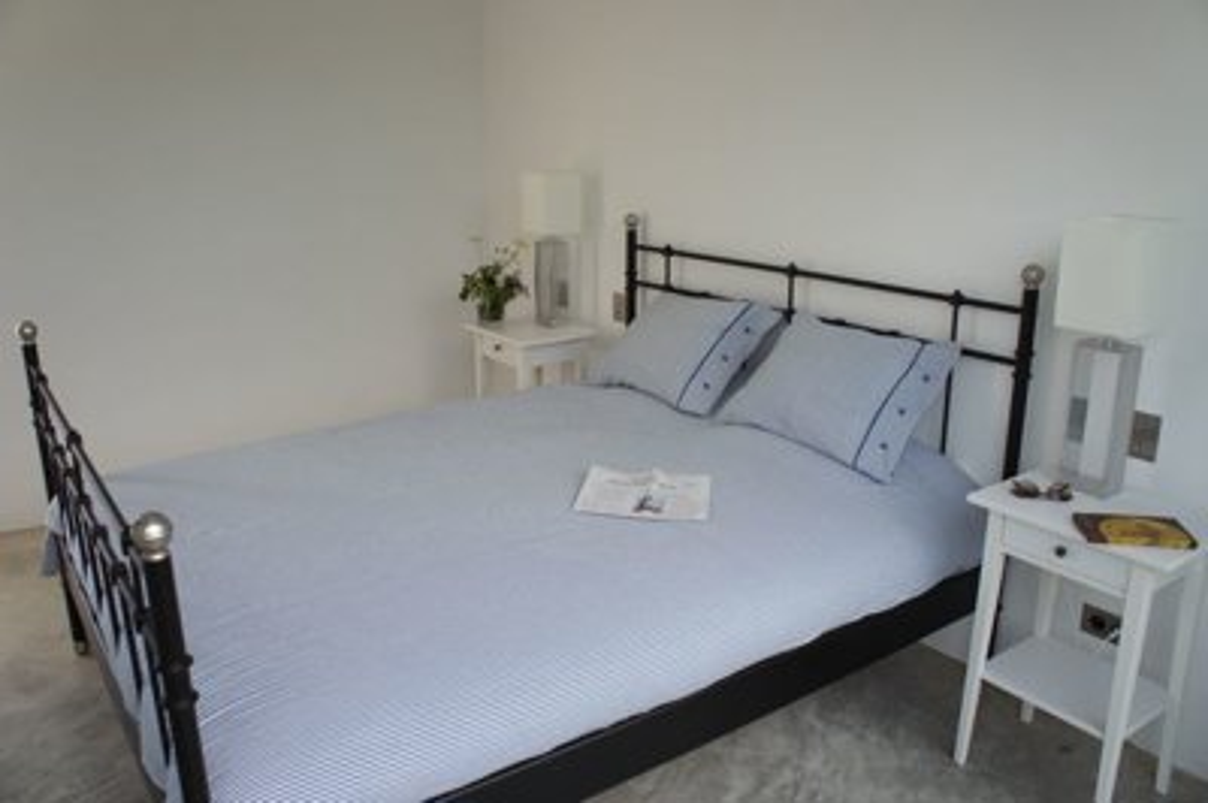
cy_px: 402
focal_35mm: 27
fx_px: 905
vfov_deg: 47.9
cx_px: 604
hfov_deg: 67.4
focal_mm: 18
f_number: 7.1
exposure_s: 1/125
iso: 400
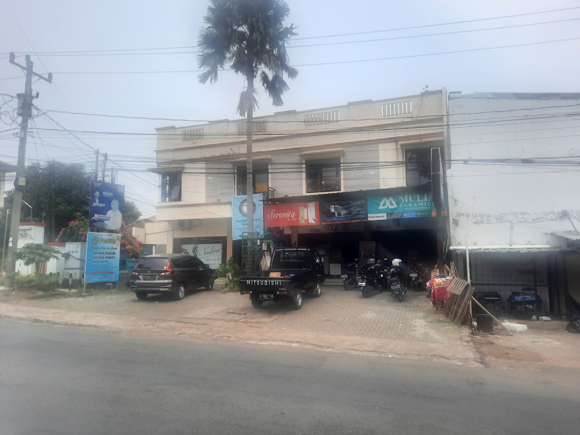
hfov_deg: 69.4
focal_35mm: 25
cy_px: 218
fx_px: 419
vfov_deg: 54.9
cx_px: 290
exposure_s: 1/1109
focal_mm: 4.6
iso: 32
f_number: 2
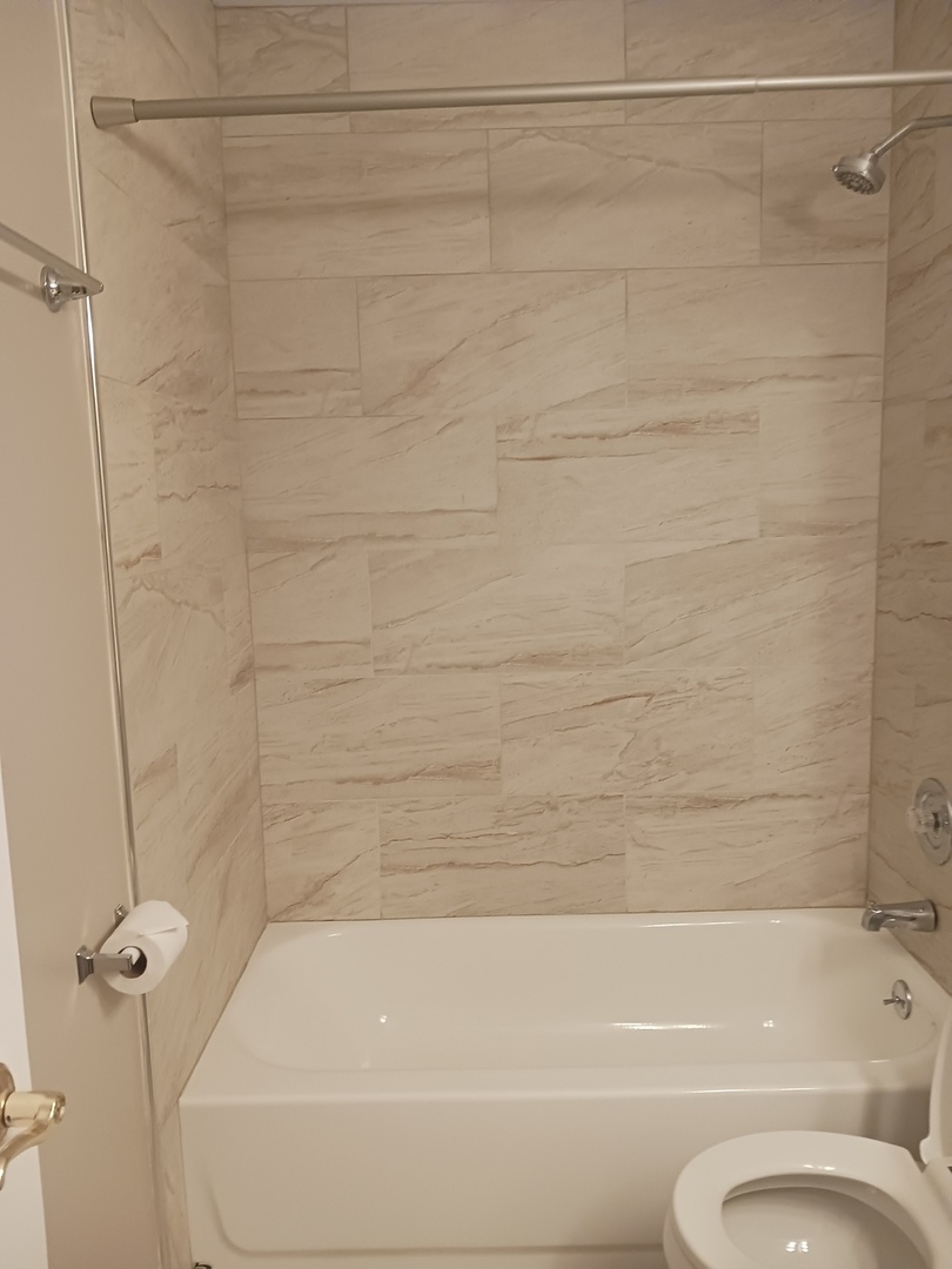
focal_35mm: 27
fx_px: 990
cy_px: 634
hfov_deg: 51.4
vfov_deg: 65.3
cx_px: 476
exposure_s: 1/24
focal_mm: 4
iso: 400
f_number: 1.8
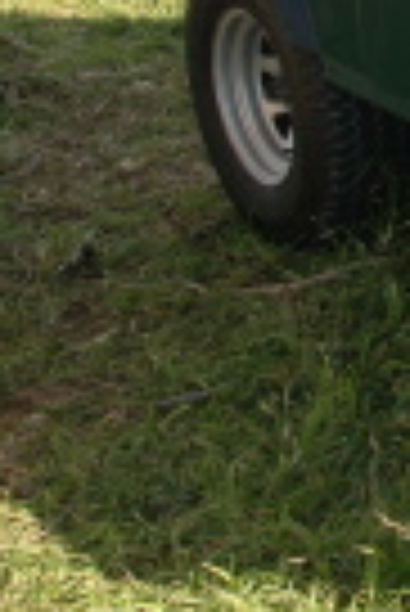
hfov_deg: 10.3
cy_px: -47
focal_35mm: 116
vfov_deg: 17.1
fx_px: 1976
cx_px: 969
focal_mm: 22
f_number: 8
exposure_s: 1/320
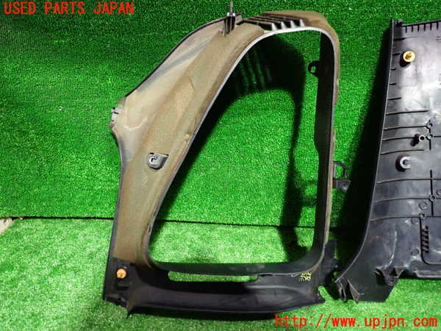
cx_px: 220
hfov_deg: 69.4
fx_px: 318
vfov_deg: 54.9
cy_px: 166
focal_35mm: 25
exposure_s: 1/30
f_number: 2
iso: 800
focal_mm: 4.5
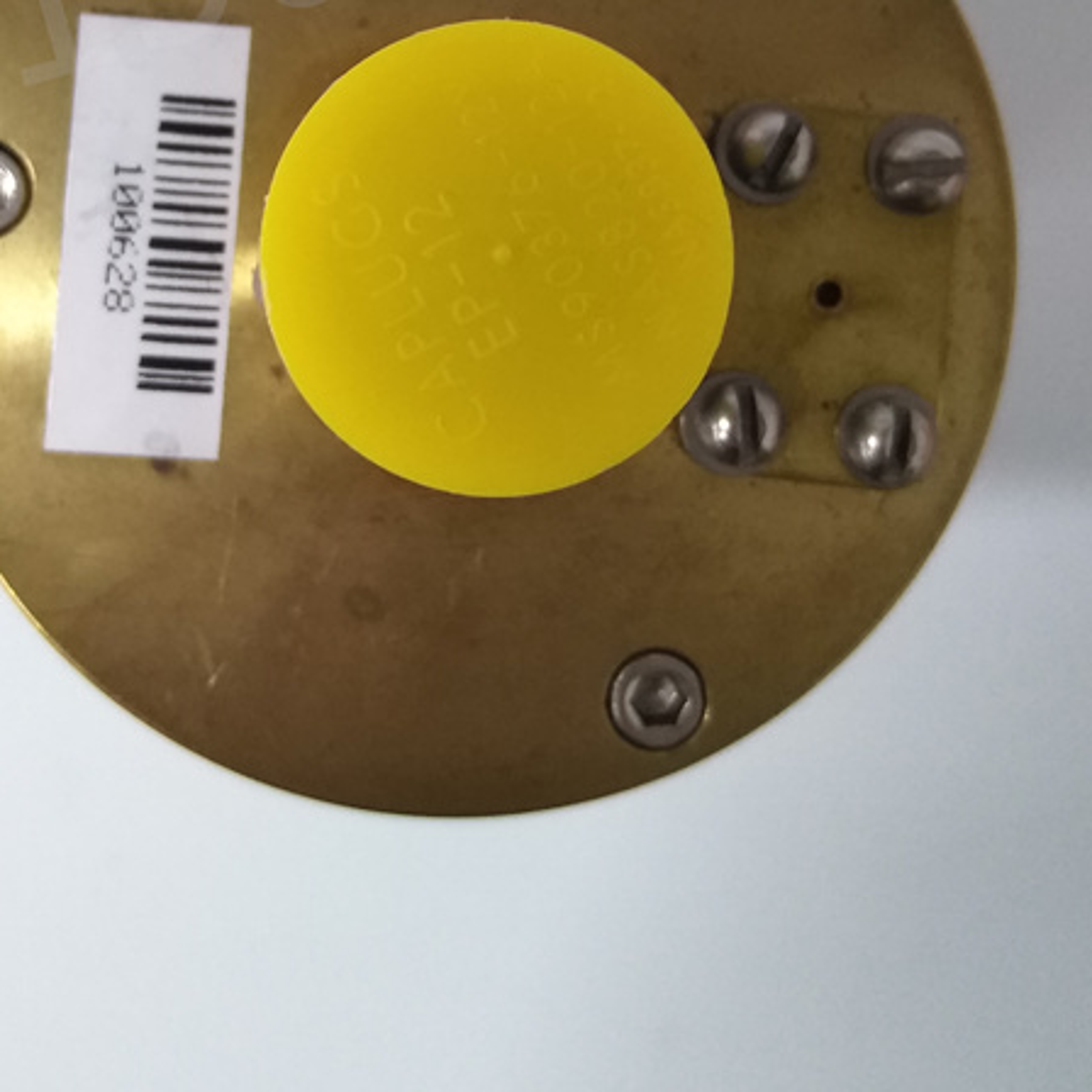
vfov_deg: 38.9
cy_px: 176
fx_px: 1463
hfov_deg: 40.7
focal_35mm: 41
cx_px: 417
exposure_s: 1/33.3
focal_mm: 3.63
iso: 354
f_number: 1.8
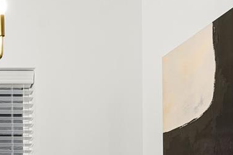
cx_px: -101
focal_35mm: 86
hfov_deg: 20.7
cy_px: 246
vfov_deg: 14.6
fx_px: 557
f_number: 9
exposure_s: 1
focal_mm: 16
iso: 200
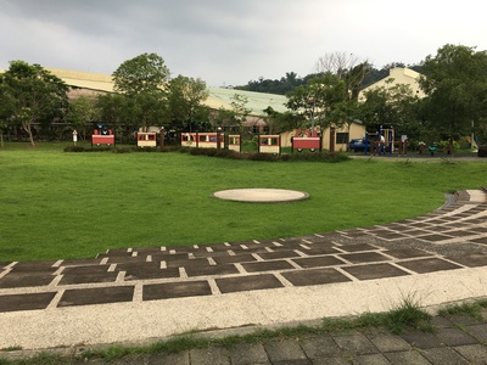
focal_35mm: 29
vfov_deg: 48.2
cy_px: 182
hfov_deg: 61.7
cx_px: 244
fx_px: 408
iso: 25
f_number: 2.2
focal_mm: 4.15
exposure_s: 1/130
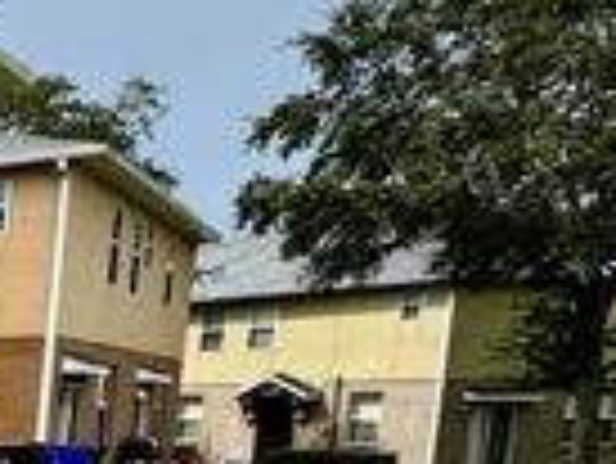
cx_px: -928
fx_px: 1282
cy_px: 577
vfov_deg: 19.2
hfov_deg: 14.4
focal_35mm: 72
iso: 40
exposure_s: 1/944
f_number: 2.2
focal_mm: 2.22
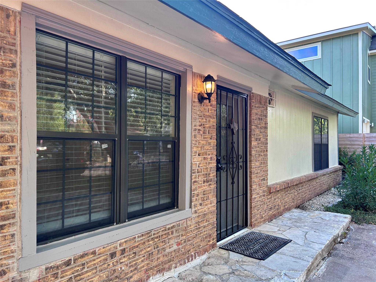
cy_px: 141
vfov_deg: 53.1
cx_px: 188
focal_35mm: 26
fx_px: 282
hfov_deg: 67.3
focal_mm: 5.7
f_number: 1.5
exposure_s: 1/161
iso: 50
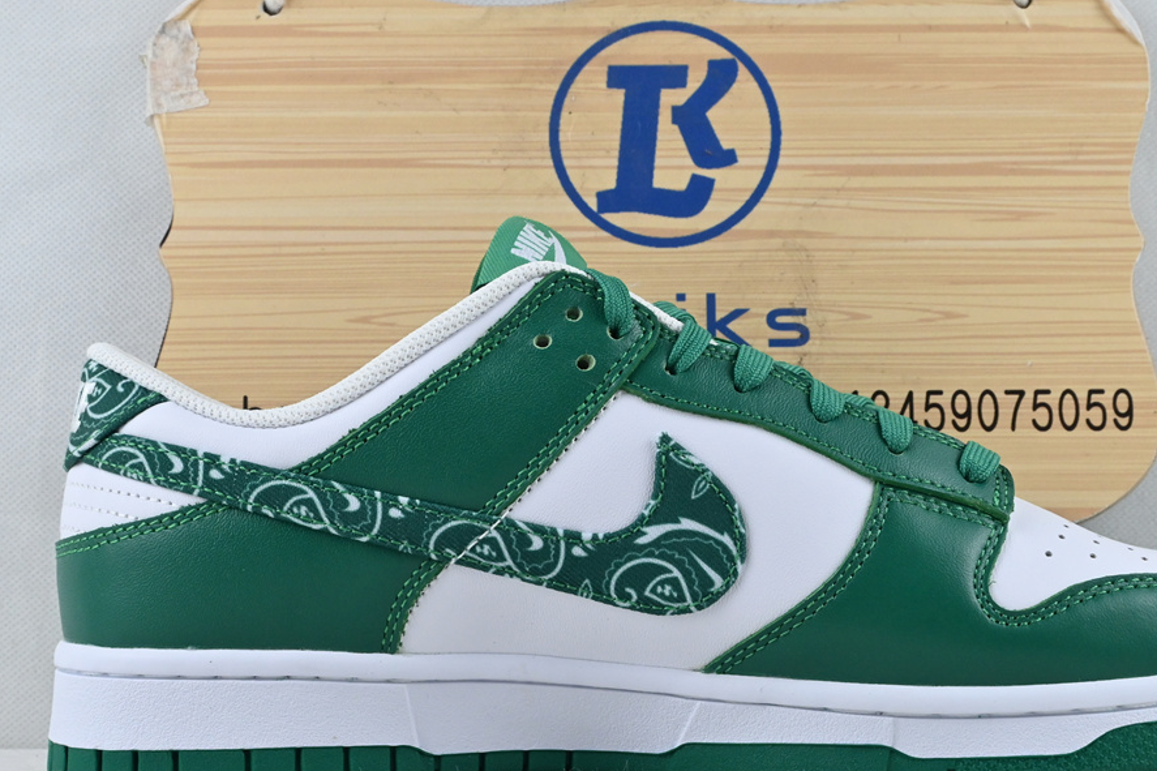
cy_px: 514
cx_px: 660
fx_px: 2217
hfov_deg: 29.2
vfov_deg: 19.7
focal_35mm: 69
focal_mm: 34
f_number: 10
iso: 1000
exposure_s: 1/160
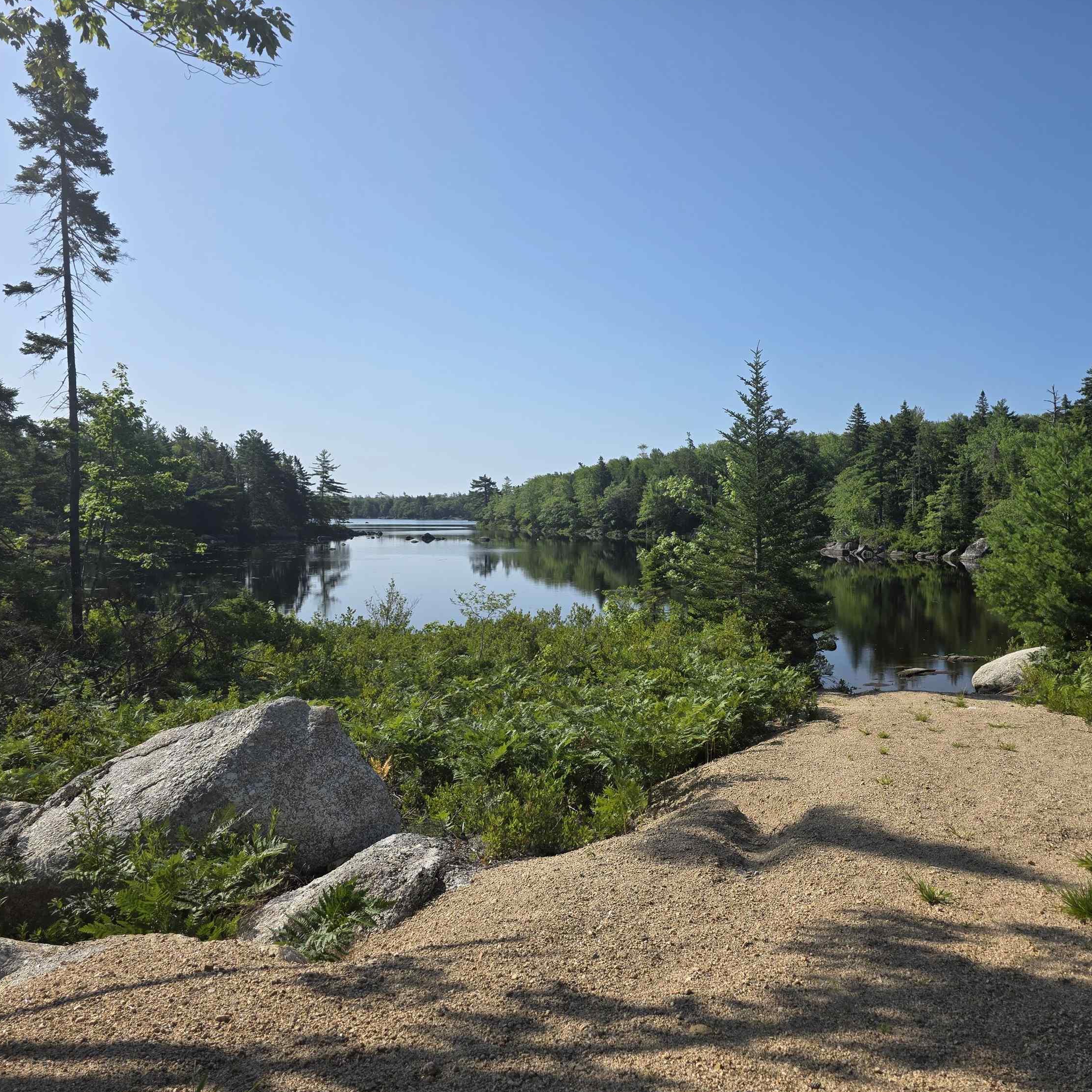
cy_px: 550
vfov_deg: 57.3
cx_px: 670
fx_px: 999
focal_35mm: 28
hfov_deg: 56.7
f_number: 1.7
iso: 80
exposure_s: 1/7626
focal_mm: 6.3
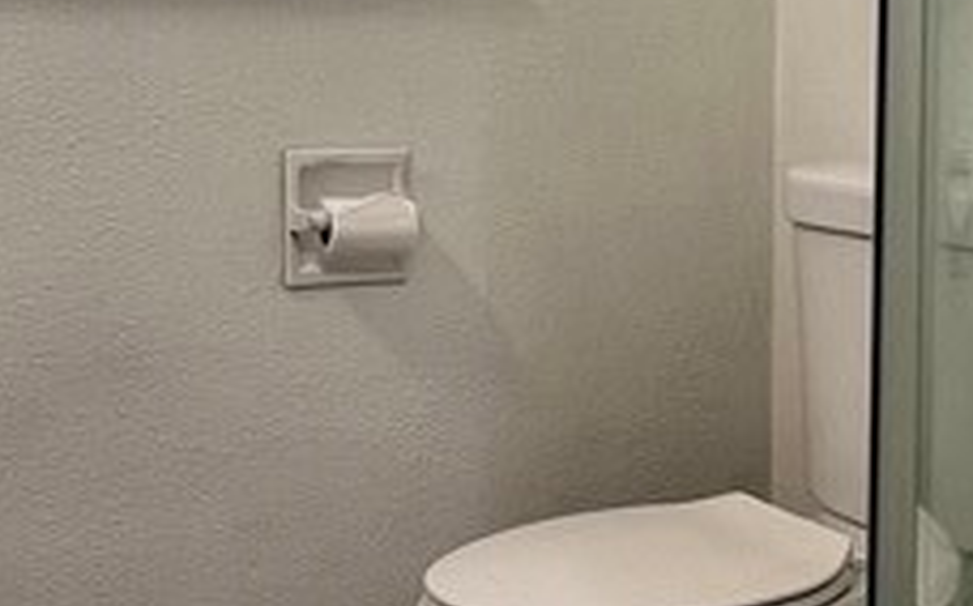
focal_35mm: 62
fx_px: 1642
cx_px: 563
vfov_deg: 20.8
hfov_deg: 32.9
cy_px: 205
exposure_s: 1/120
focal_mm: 1.57
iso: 160
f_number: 1.8
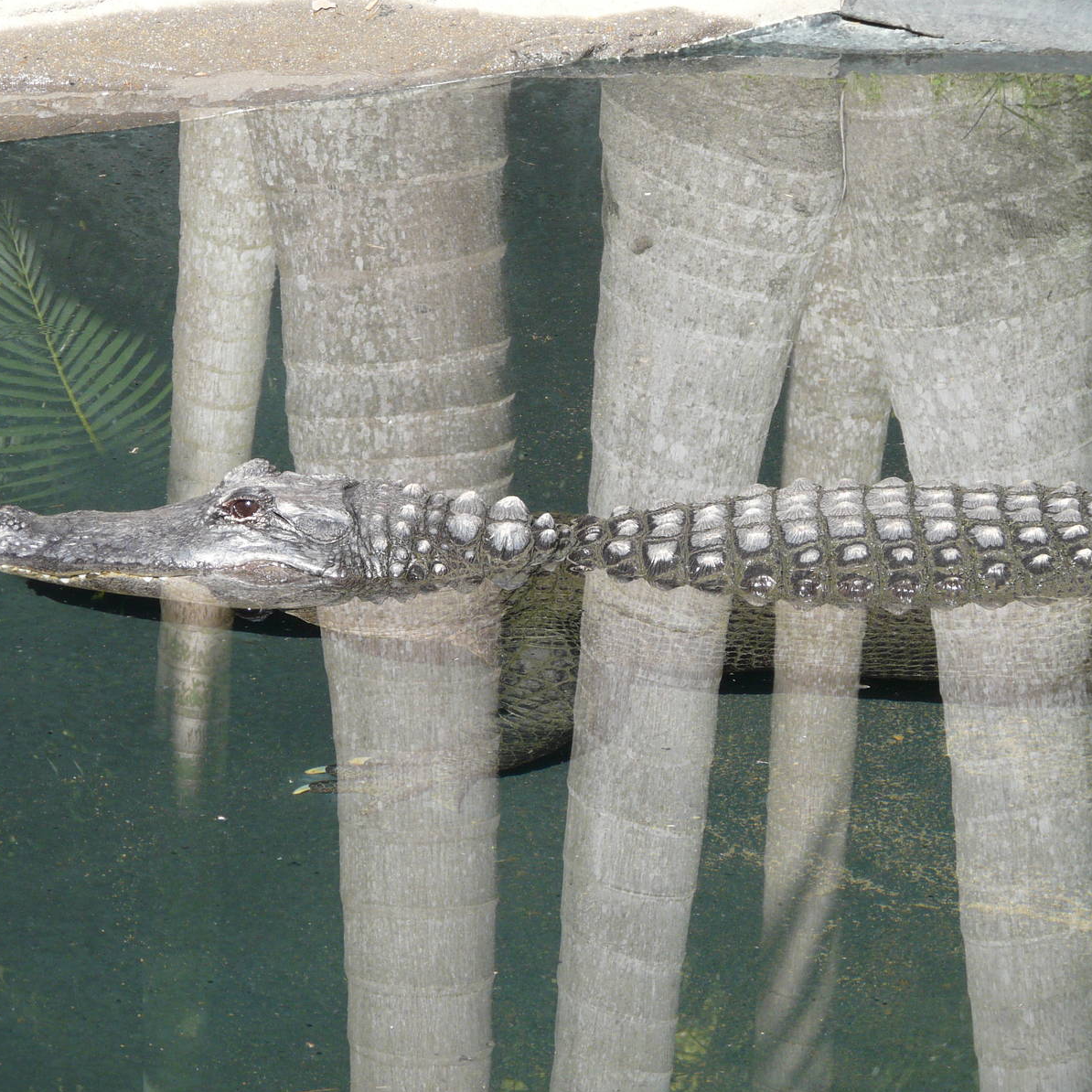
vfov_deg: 7.8
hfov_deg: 7.8
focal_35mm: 225
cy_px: 546
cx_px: 412
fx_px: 8030
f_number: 4.5
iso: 100
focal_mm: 31.3
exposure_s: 1/250
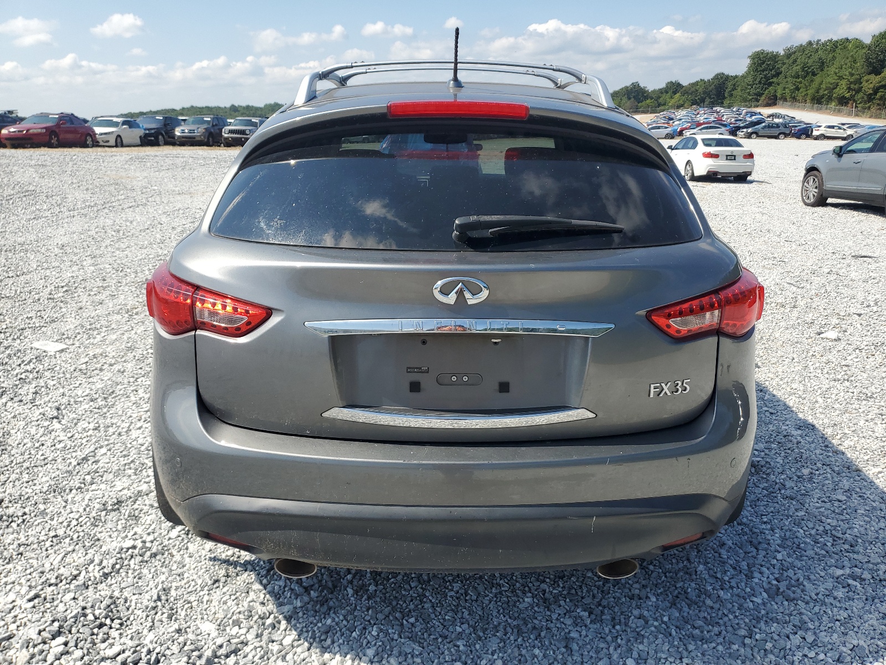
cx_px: 443
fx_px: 665
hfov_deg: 67.3
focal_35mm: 26
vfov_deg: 53.1
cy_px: 332
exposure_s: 1/3333
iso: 50
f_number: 1.5
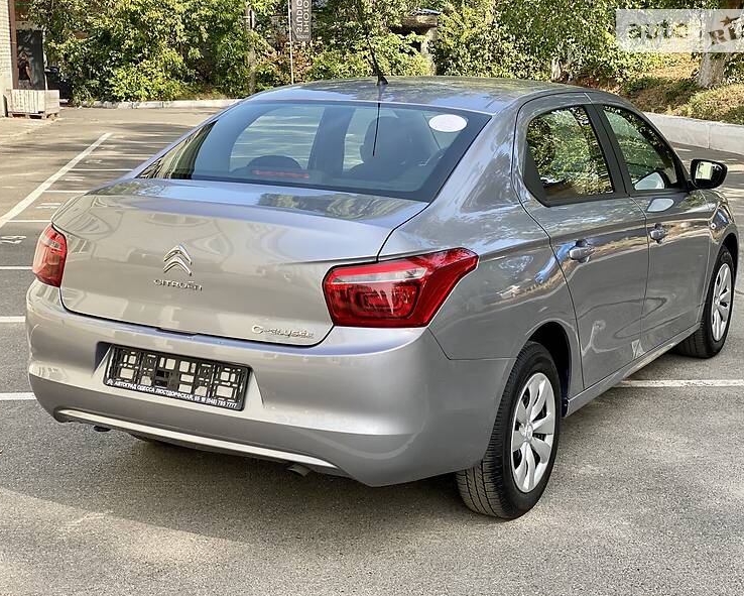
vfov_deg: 27.6
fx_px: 1212
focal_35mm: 55
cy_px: 300
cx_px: 373
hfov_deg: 34.1
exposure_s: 1/298
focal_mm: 6
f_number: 2
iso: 20
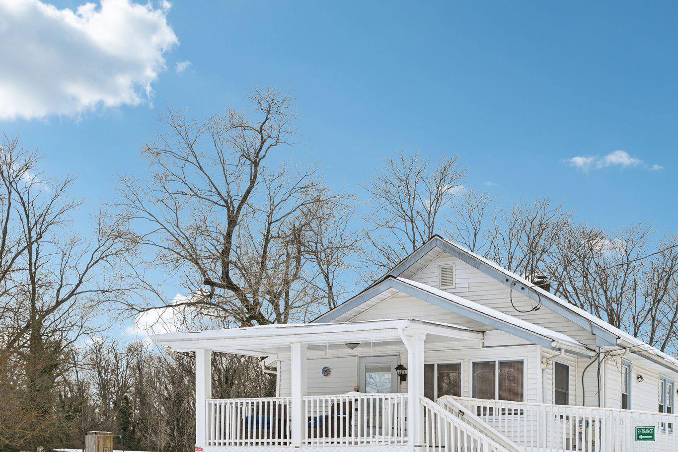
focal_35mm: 45
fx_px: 847
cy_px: 330
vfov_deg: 29.5
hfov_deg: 42.3
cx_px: 506
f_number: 8
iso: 400
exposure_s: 1/800
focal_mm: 30
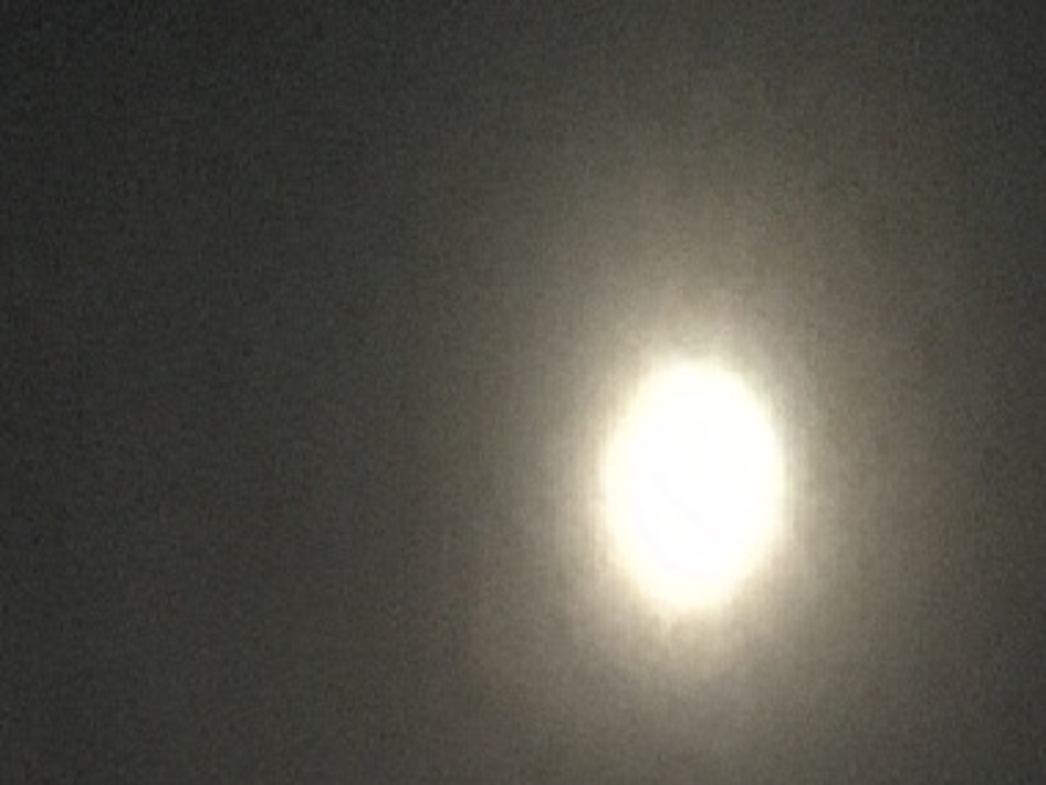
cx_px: 523
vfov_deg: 48.2
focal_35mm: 29
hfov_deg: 61.7
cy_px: 392
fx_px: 876
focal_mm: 4.15
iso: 2000
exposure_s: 1/17
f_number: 2.2
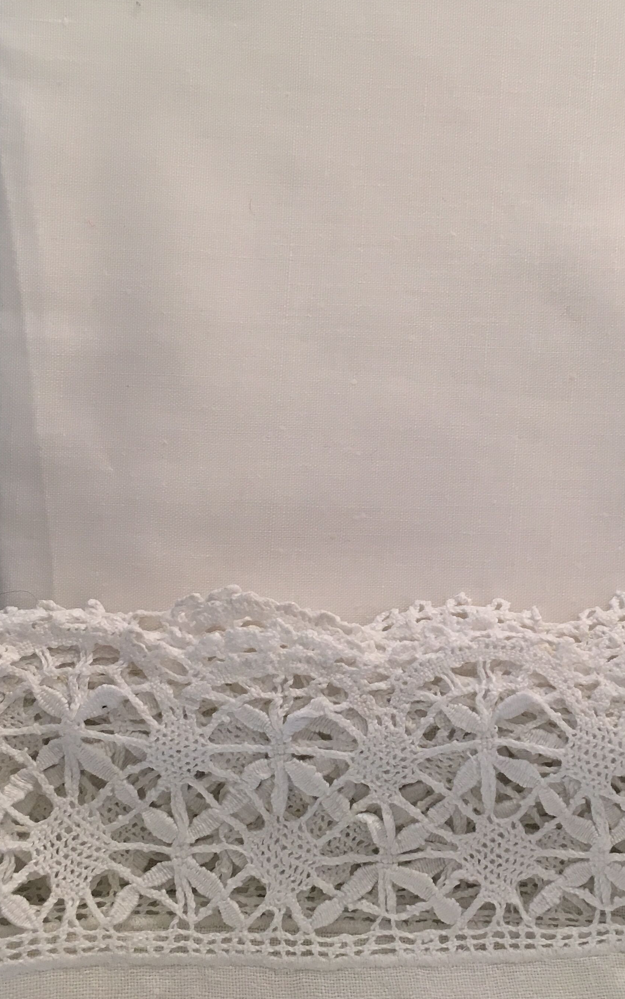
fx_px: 1254
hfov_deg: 27.6
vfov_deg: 43.4
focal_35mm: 46
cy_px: 548
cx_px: 464
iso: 64
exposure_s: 1/33
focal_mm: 4.15
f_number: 2.2
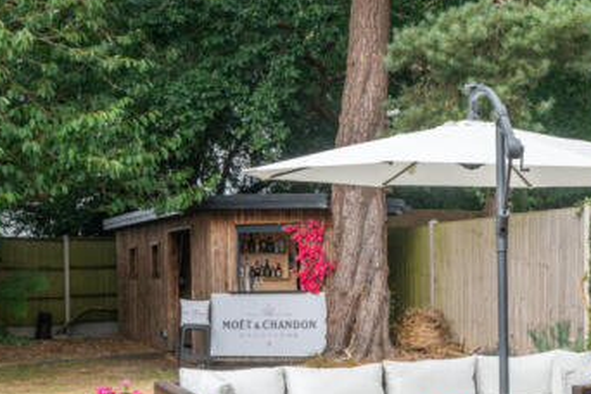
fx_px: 1100
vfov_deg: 20.2
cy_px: 295
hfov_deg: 29.8
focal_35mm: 67
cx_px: 402
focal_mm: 35
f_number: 11
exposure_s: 1/100
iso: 200
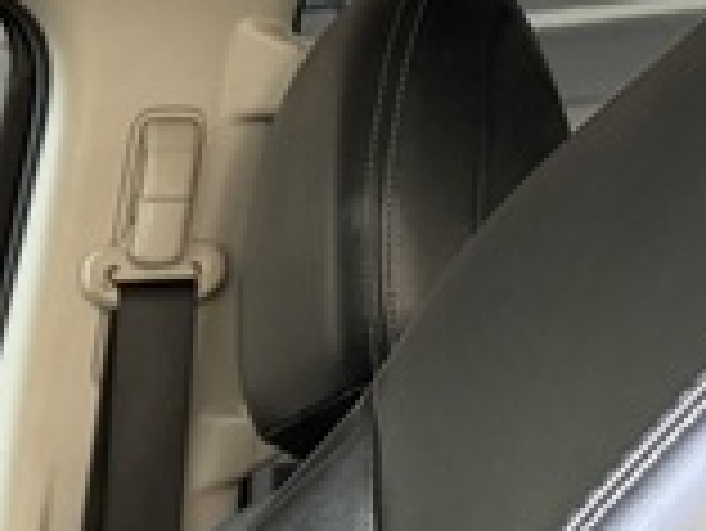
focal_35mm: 122
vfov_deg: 10.6
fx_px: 2490
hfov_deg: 12.3
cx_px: -1066
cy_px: 1246
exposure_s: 1/236
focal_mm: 6.76
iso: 160
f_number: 1.78
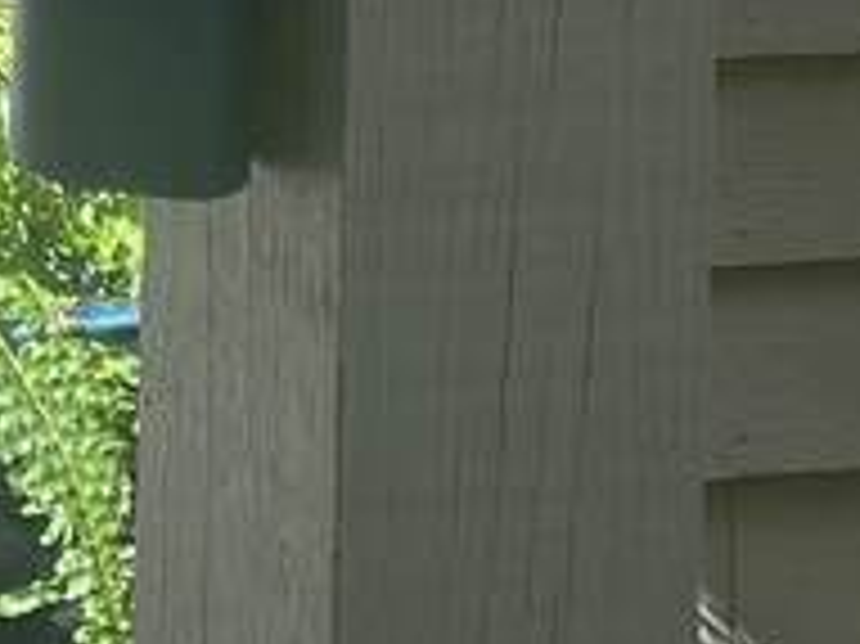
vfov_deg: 7.7
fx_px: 4320
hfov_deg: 9.9
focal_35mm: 174
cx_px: -1234
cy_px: -1135
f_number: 1.8
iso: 32
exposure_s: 1/585
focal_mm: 4.25
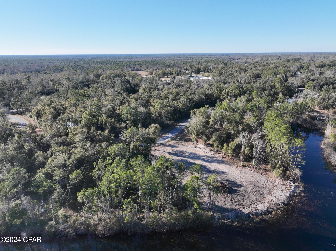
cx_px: 168
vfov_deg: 56.8
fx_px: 233
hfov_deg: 71.6
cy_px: 126
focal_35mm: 24
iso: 320
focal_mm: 12.29
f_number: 2.8
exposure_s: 1/2000
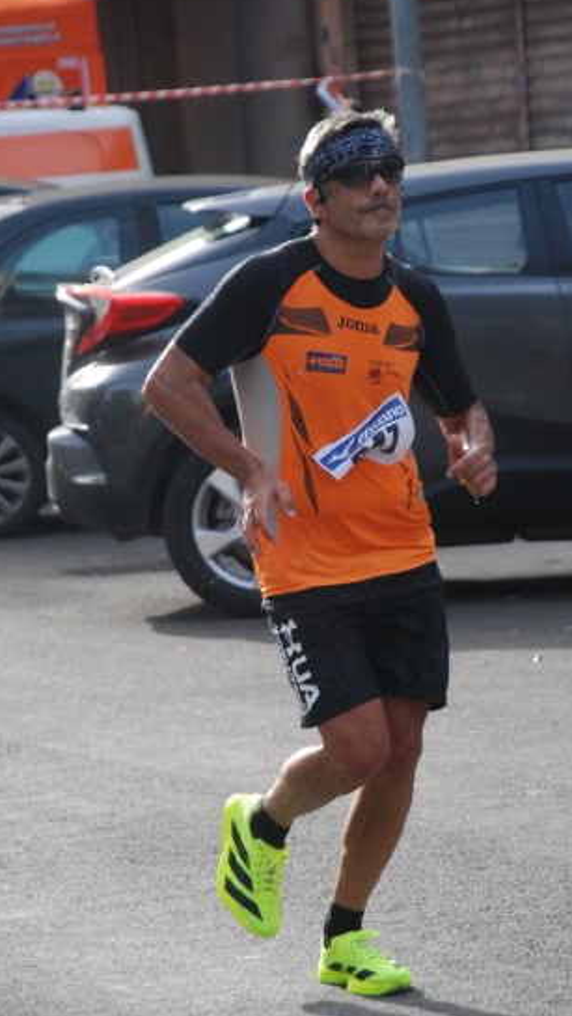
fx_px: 5833
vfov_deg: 9.9
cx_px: 308
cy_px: 472
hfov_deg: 5.6
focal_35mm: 217
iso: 1000
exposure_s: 1/800
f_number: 5.6
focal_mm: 125
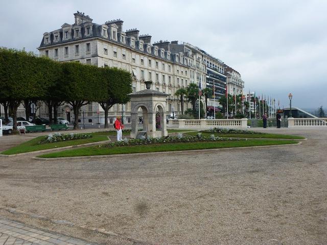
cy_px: 122
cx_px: 164
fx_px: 293
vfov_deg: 45.4
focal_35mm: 31
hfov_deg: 58.4
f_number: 4
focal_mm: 5.4
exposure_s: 1/400
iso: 100
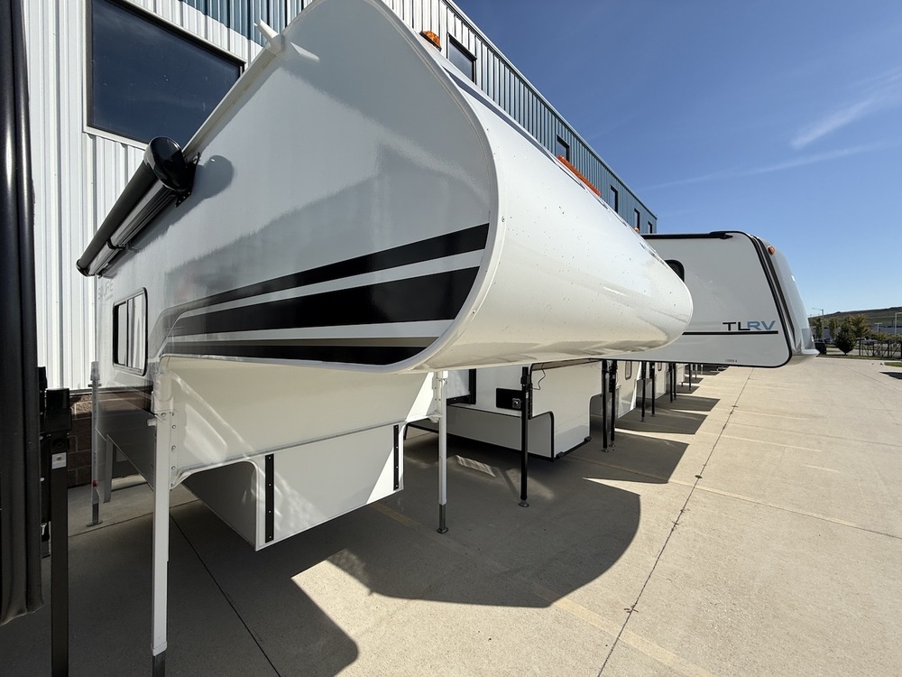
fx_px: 365
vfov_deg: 85.7
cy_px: 338
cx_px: 451
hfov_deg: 102.1
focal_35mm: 14
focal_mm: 2.22
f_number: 2.2
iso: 50
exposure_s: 1/3289
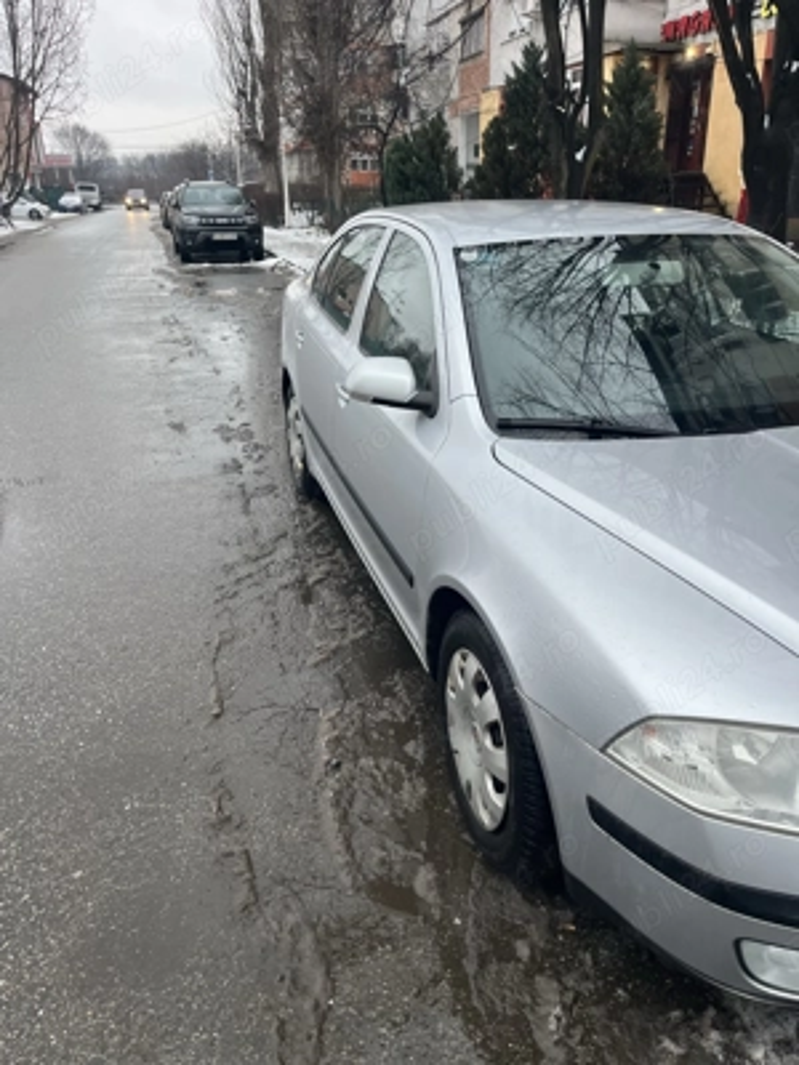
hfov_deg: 53.1
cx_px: 400
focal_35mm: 26
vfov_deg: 67.3
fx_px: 800
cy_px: 532
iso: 100
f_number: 1.6
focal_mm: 5.1
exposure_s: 1/121
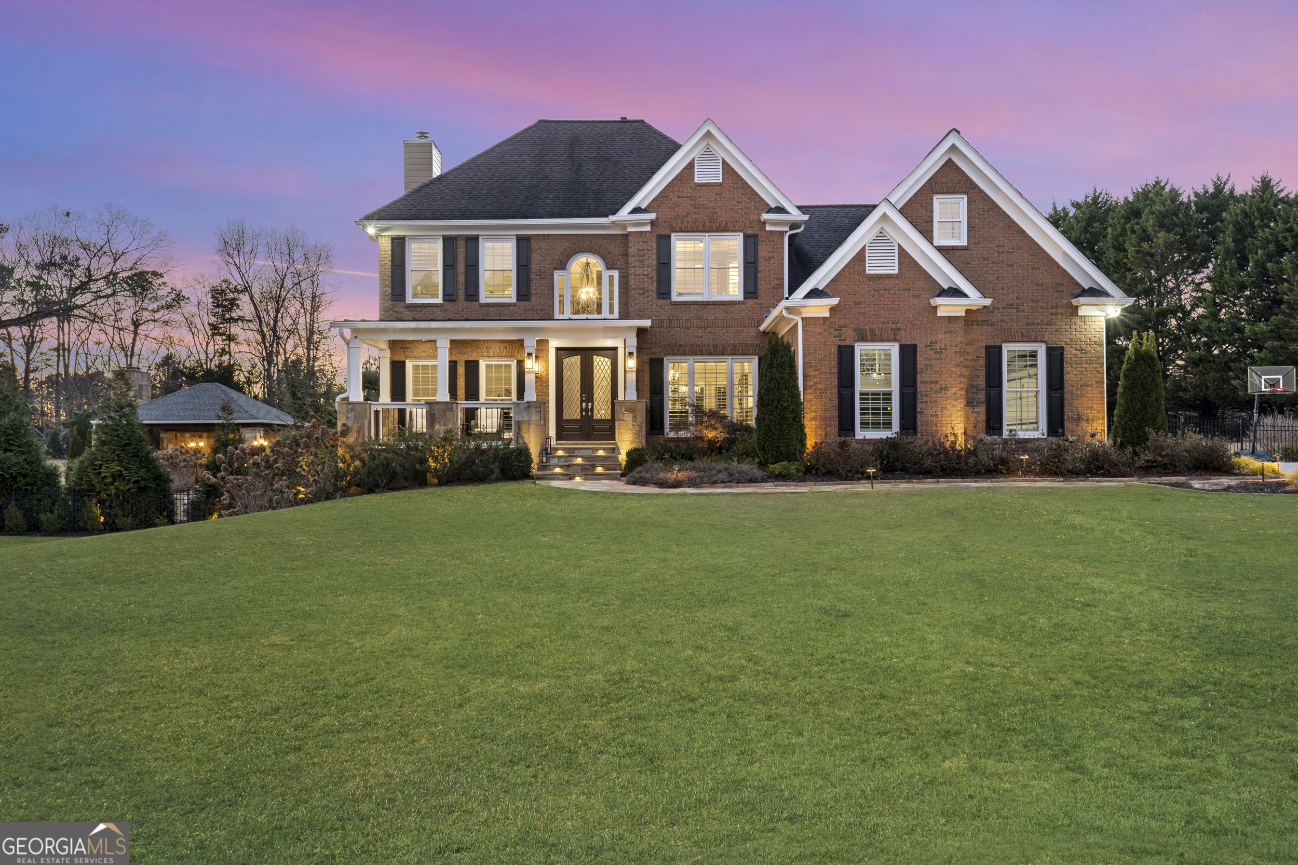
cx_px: 649
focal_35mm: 32
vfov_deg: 41.1
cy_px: 432
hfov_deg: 58.7
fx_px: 1154
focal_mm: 32
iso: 500
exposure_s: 1/4
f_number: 8
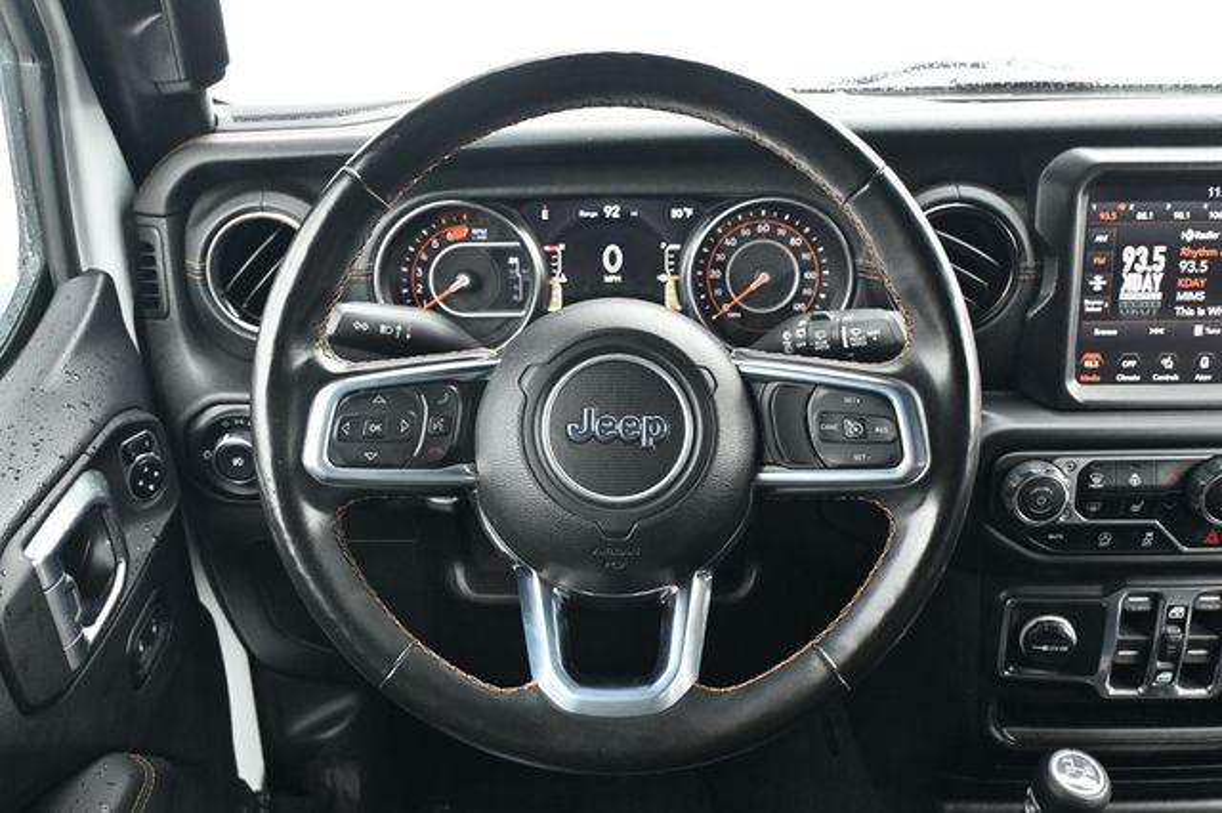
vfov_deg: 38.3
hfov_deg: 55.1
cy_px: 406
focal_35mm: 34
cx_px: 611
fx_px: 1170
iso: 1250
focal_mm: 23
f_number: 4.2
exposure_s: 1/125
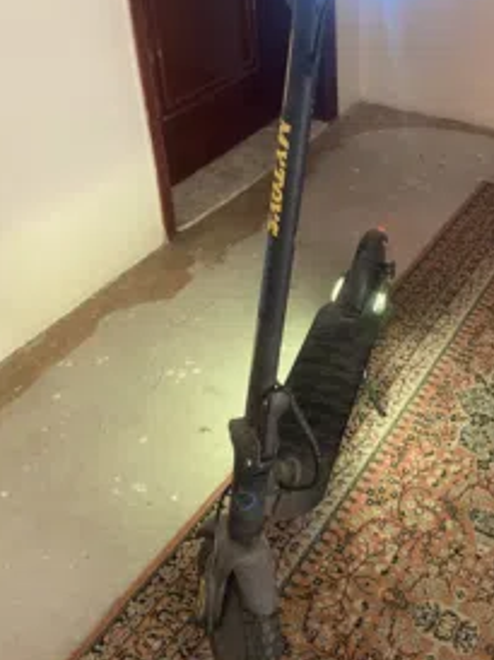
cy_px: 231
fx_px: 724
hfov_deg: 37.0
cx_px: 354
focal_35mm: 38
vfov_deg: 48.4
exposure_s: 1/40
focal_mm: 4.25
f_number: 1.8
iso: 640
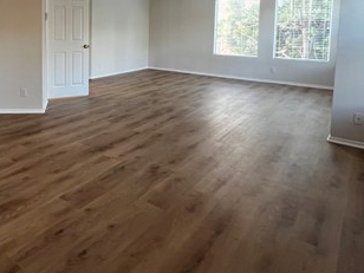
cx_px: 99
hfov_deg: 62.3
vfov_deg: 48.1
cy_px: 50
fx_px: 284
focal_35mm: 27
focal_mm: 1.57
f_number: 1.8
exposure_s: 1/60
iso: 125
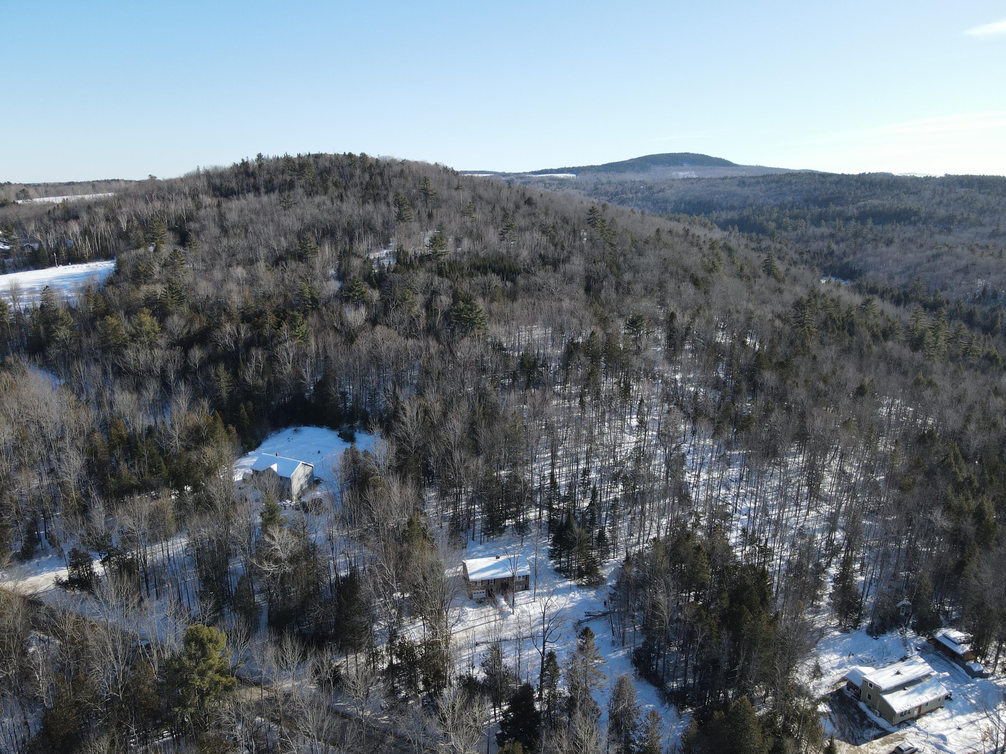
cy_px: 377
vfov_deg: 56.8
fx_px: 697
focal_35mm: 24
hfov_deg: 71.6
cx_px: 503
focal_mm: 4.5
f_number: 2.8
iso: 100
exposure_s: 1/400
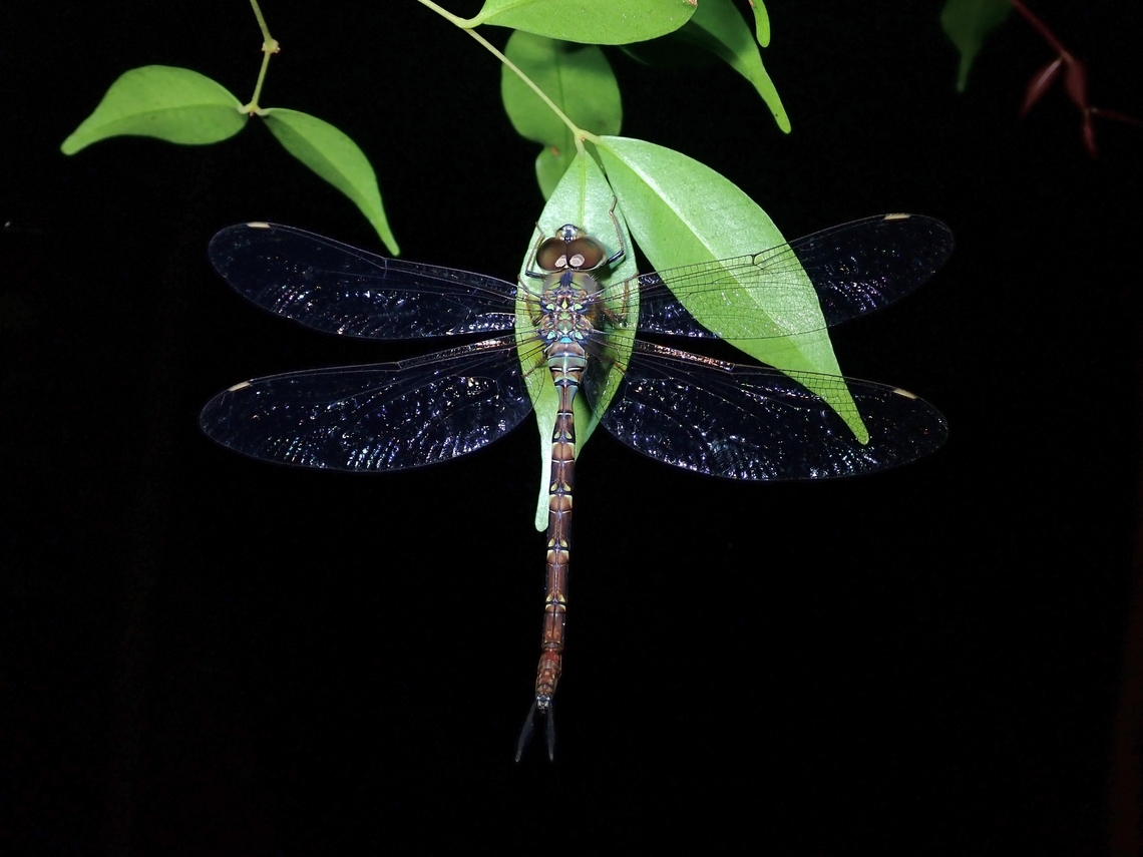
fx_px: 1255
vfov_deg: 37.7
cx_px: 572
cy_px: 428
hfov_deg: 49.0
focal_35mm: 38
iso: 200
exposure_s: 1/80
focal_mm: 6.83
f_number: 3.5
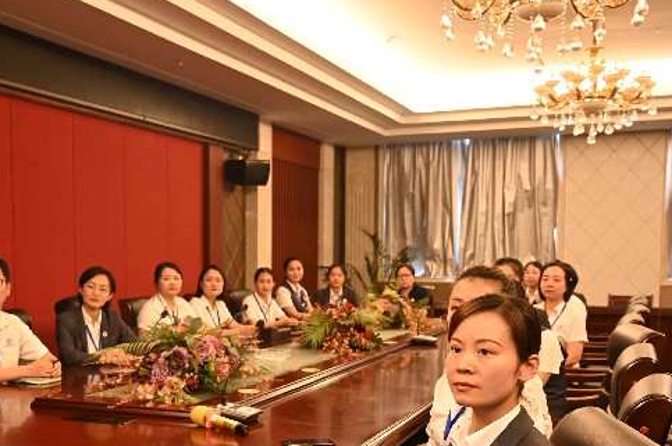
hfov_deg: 40.6
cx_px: 217
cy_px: 339
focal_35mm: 48
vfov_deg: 27.6
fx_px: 895
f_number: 5
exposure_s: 1/30
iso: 2500
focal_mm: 29
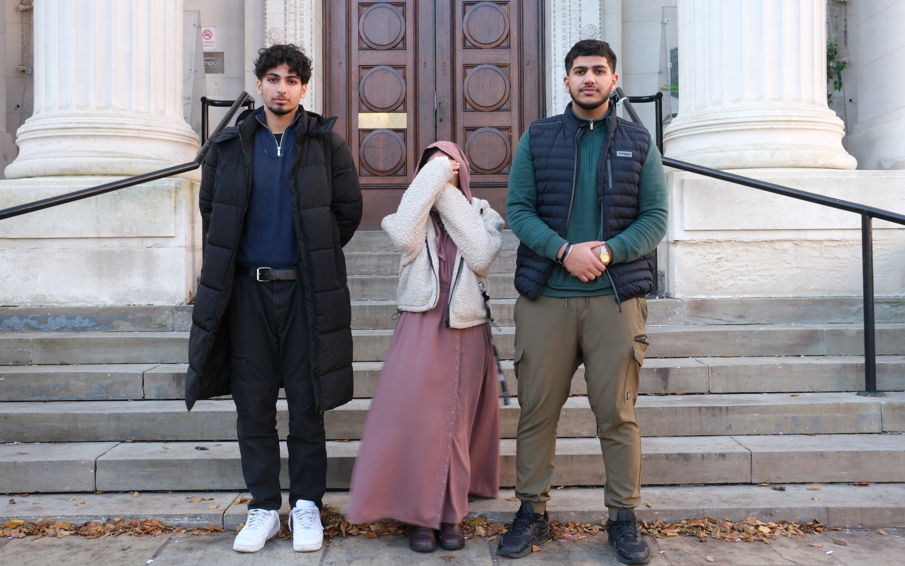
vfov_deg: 34.4
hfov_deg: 52.8
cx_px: 454
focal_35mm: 37
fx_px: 913
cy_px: 264
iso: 160
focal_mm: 24.3
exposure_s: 1/6
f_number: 13
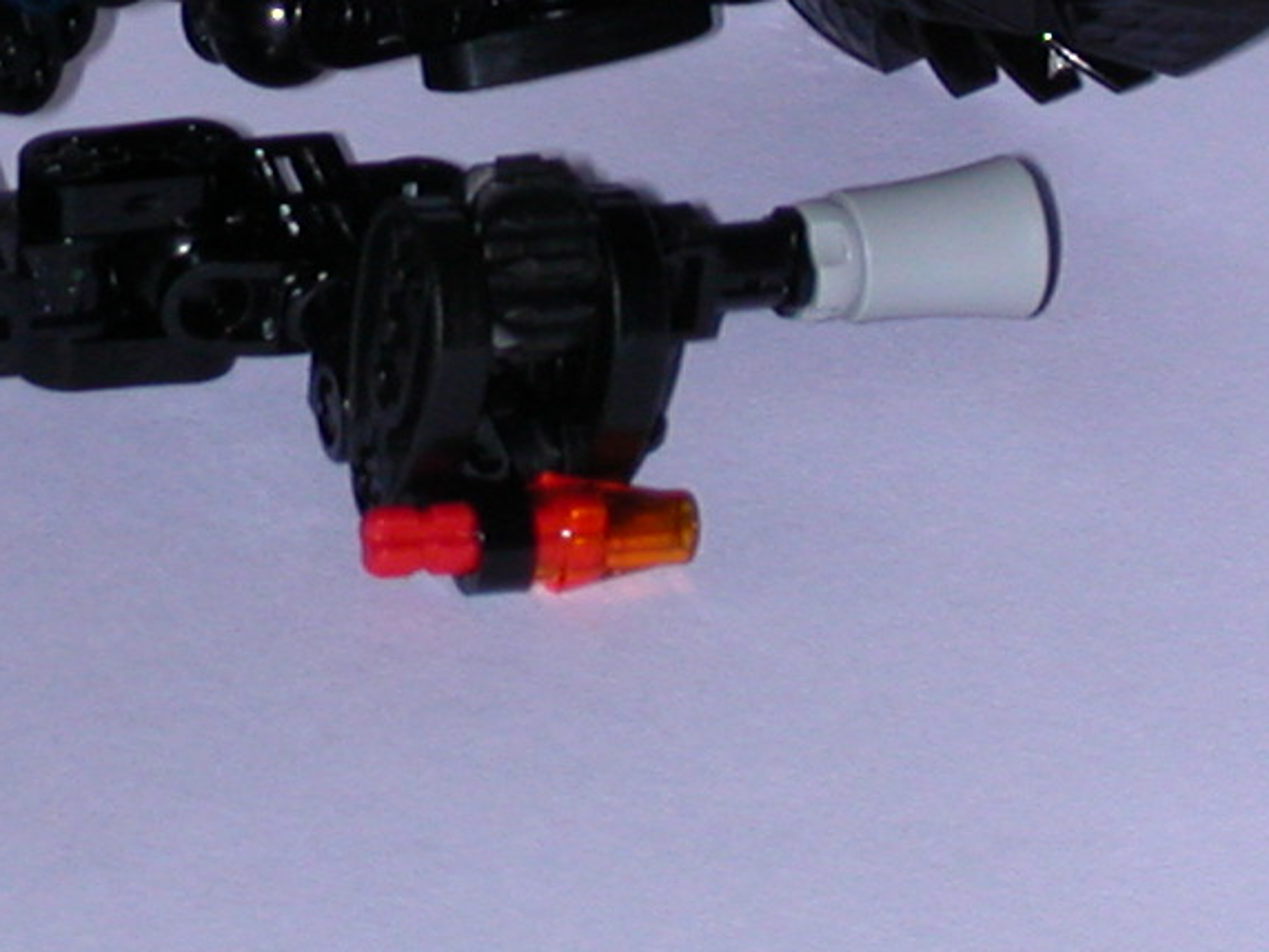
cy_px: -357
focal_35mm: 274
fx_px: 10045
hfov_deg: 7.2
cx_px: 313
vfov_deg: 5.4
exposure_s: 1/59.9
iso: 100
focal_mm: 14.9
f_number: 4.6
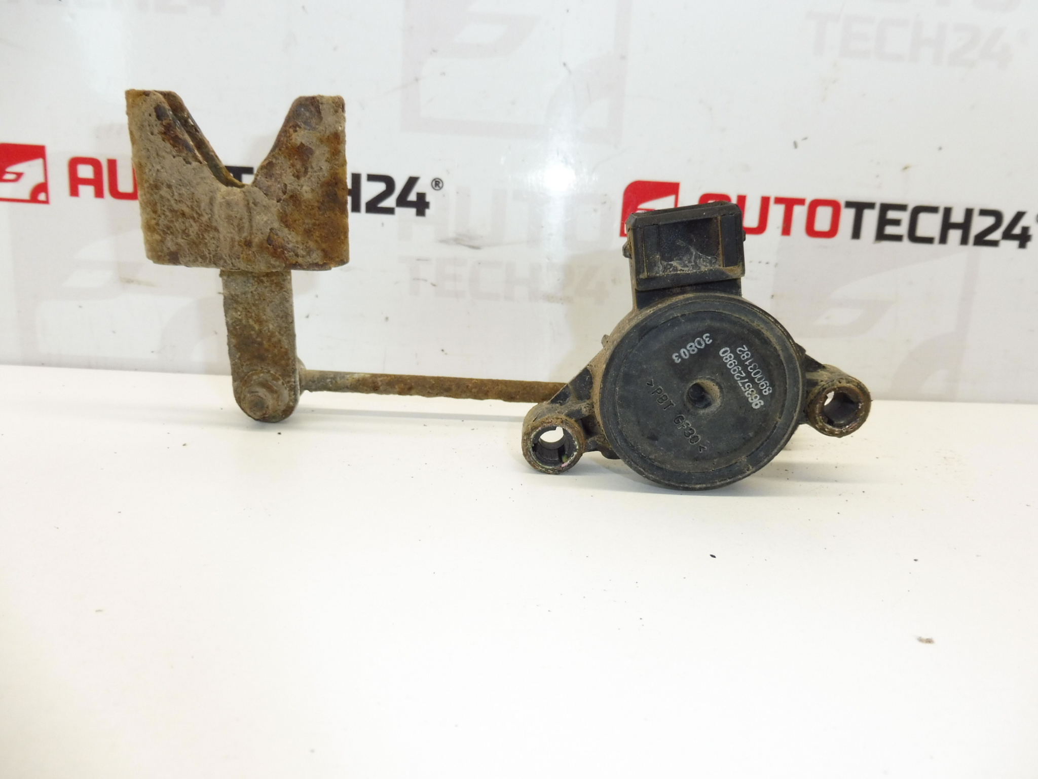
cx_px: 519
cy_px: 390
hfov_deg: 71.6
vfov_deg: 56.8
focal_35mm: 24
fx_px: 720
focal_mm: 4.3
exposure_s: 1/100
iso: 200
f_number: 3.5
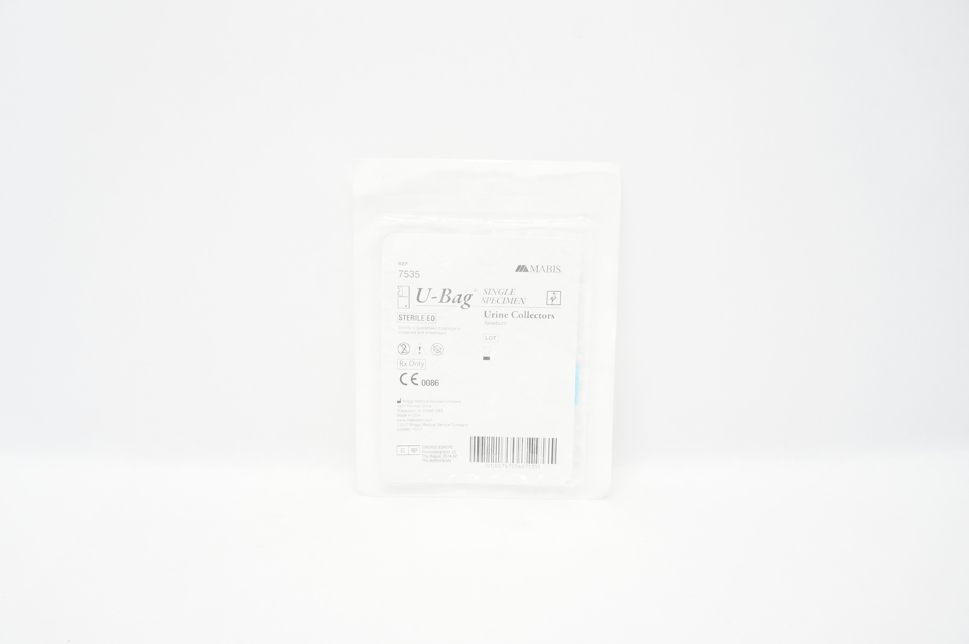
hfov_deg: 67.4
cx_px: 484
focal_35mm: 27
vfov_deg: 47.8
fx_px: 726
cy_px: 322
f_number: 5
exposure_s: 1/80
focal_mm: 18
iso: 800
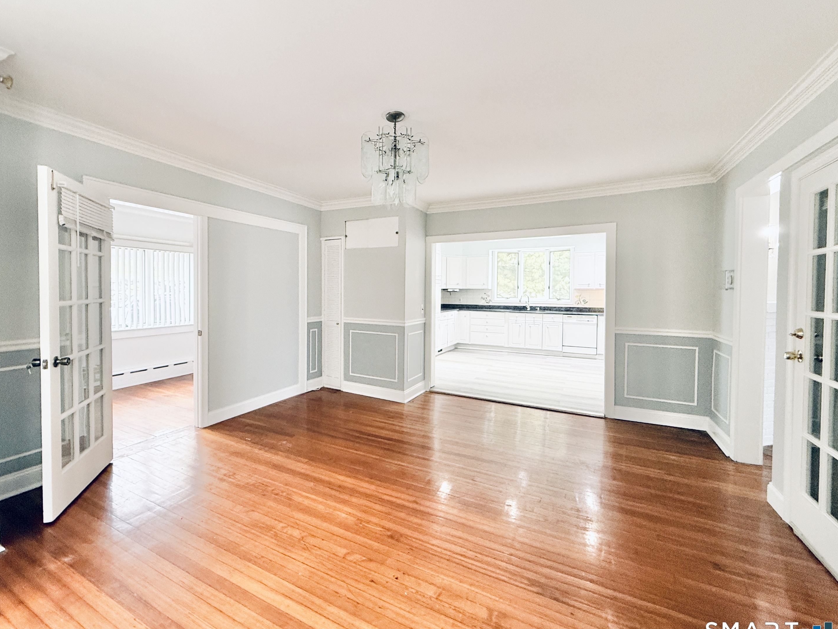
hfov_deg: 98.0
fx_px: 363
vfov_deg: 81.7
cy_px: 309
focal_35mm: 15
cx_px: 390
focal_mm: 2.22
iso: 320
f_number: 2.2
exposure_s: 1/60
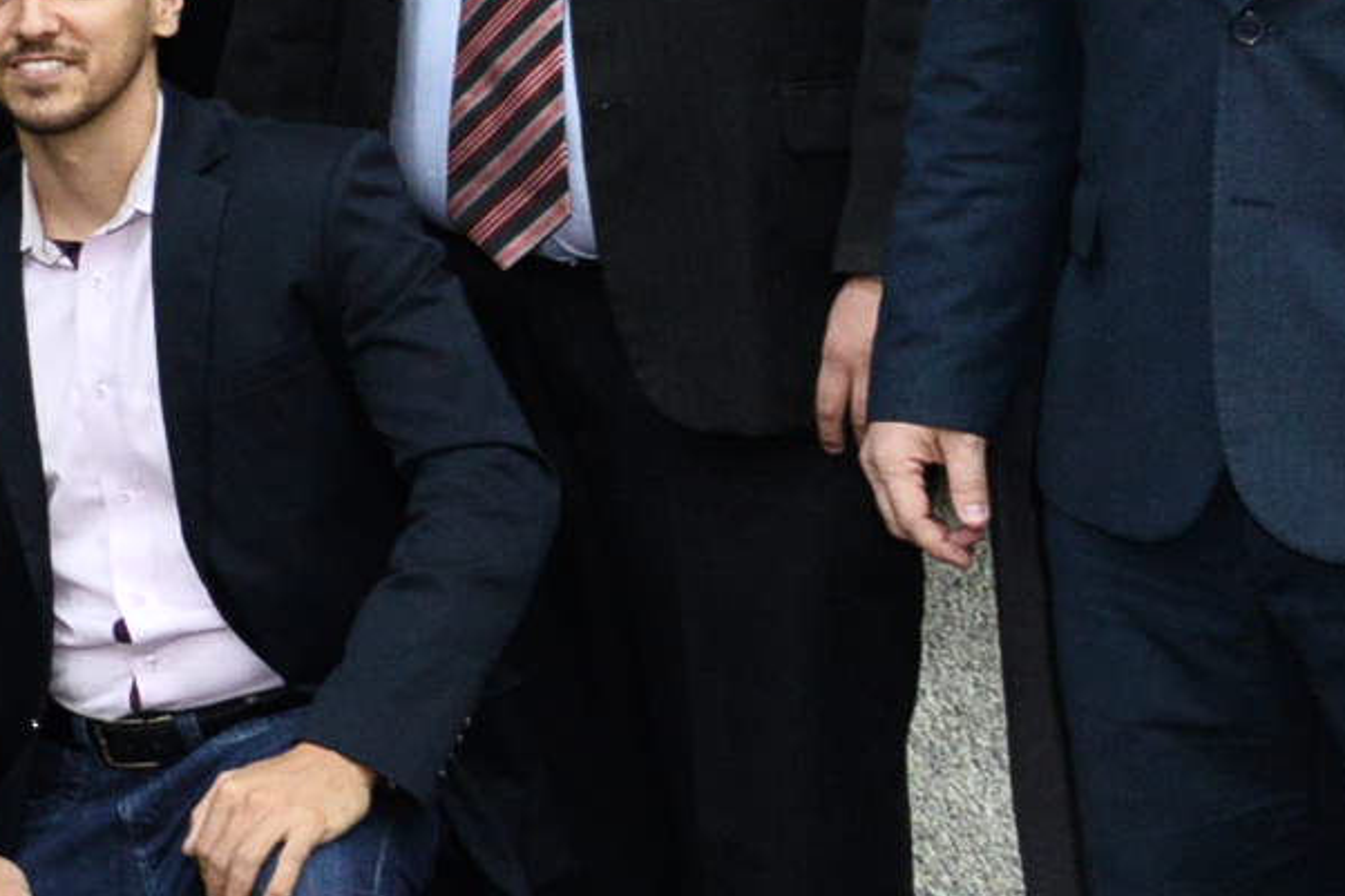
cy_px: 11
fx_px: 4108
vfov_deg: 12.3
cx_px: -999
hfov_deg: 16.0
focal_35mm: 110
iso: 1600
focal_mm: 22
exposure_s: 1/60
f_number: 5.6
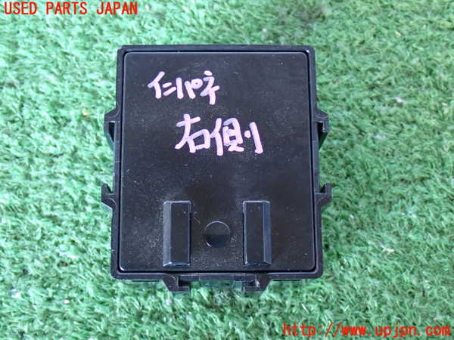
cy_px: 170
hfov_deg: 33.2
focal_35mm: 58
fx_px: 761
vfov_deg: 25.2
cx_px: 227
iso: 1000
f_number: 3.5
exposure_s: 1/15
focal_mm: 10.35
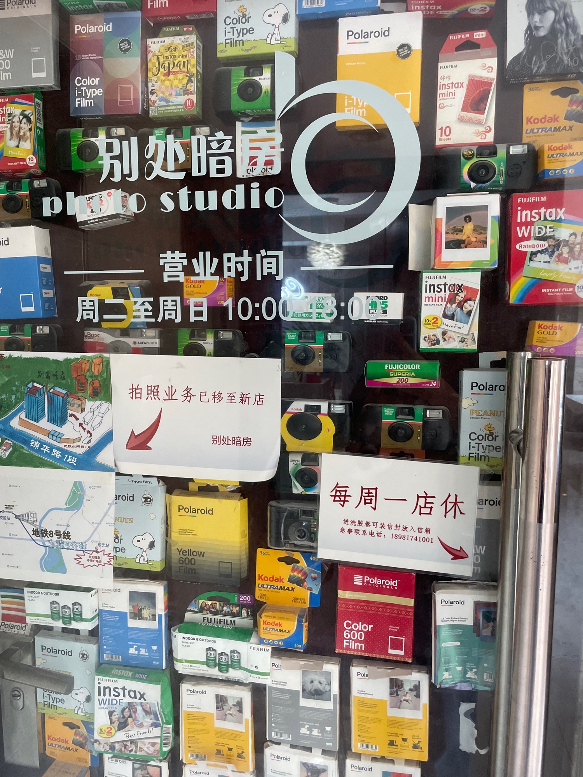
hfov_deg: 53.1
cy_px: 388
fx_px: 584
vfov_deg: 67.3
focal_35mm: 26
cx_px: 292
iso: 320
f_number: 1.6
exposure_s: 1/60
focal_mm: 4.2
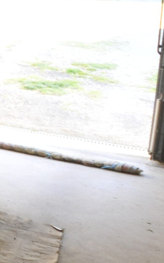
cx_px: -345
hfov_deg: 11.0
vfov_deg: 31.8
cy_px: 64
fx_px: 450
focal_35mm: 63
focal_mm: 10
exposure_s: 1/80
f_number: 5
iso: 800
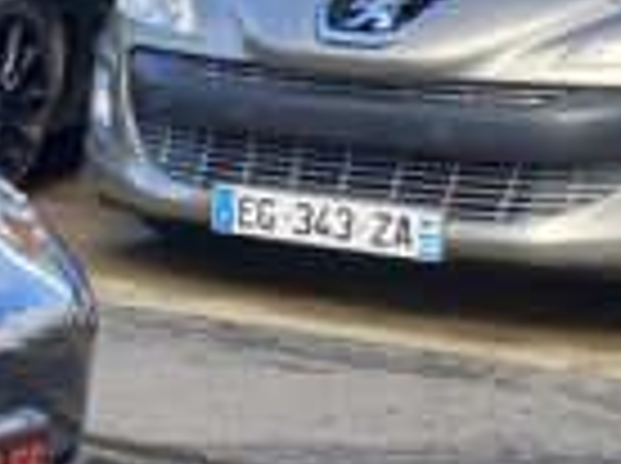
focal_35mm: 145
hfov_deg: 11.0
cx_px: -981
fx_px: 2597
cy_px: 505
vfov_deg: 10.1
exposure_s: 1/158
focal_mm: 4.6
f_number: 2
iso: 25
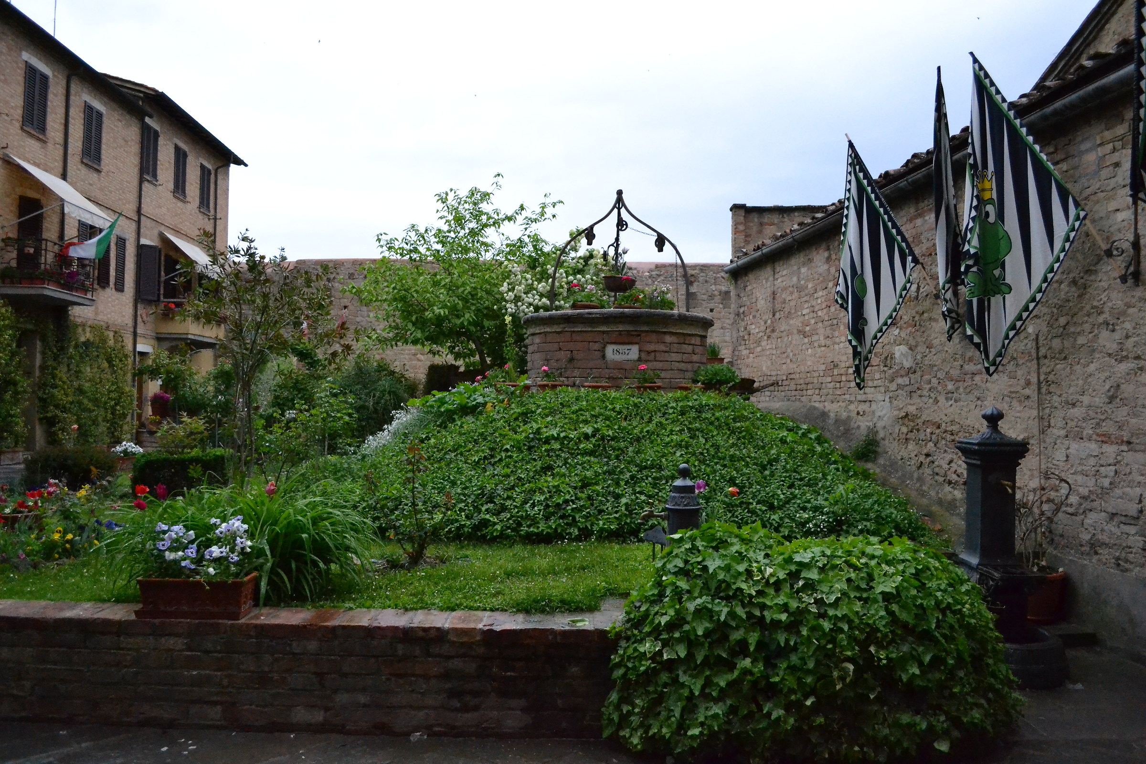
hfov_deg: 67.4
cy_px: 382
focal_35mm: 27
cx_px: 573
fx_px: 859
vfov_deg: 47.9
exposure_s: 1/2000
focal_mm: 18
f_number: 3.5
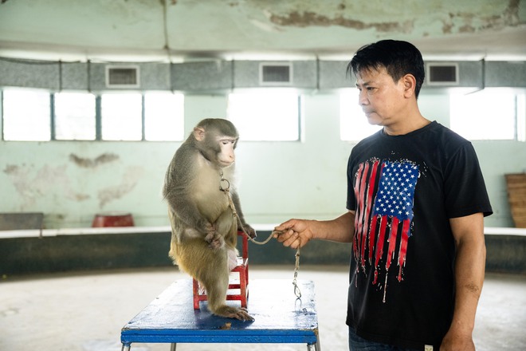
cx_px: 263
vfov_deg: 36.9
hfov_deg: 53.1
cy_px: 176
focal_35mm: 36
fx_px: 526
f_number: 2.8
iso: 2000
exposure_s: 1/250
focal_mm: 36
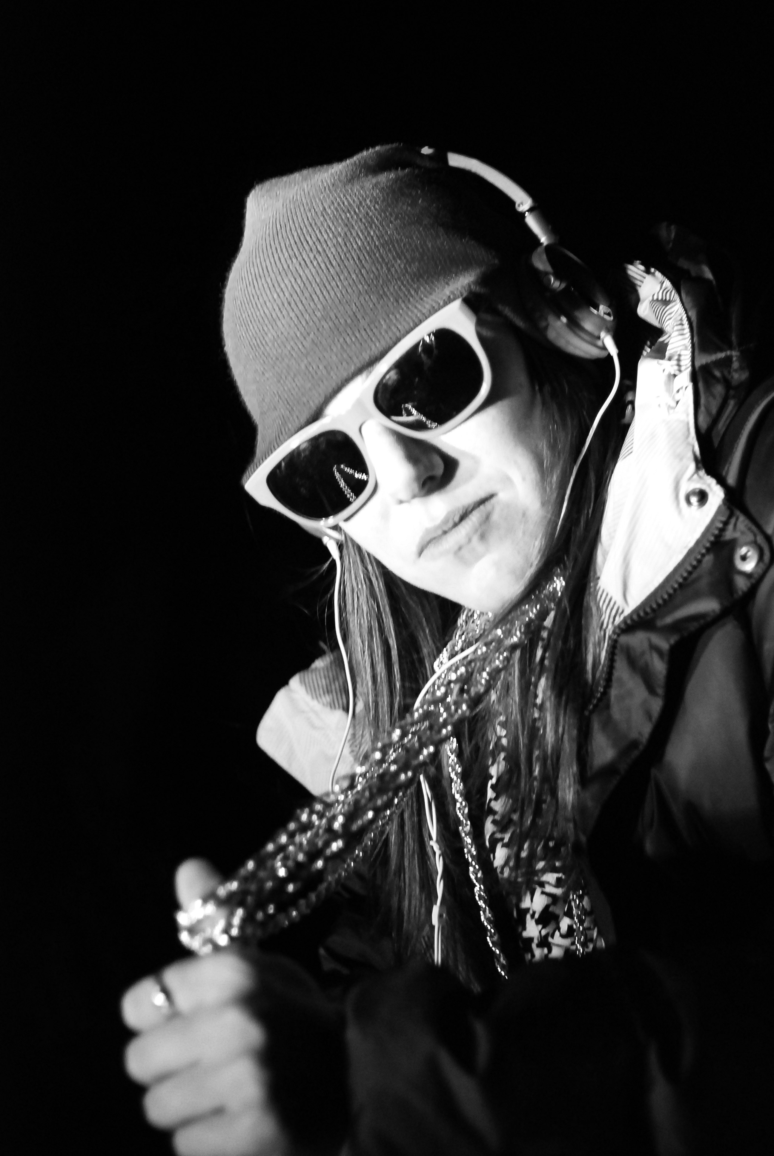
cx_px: 387
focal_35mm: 52
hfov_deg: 25.8
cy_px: 578
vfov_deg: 37.8
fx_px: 1688
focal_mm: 35
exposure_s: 1/60
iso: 1000
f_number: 2
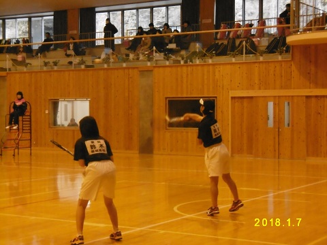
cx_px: 164
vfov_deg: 18.9
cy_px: 122
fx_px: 737
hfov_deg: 25.0
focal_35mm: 78
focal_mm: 14
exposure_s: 1/125
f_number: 4.5
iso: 1600
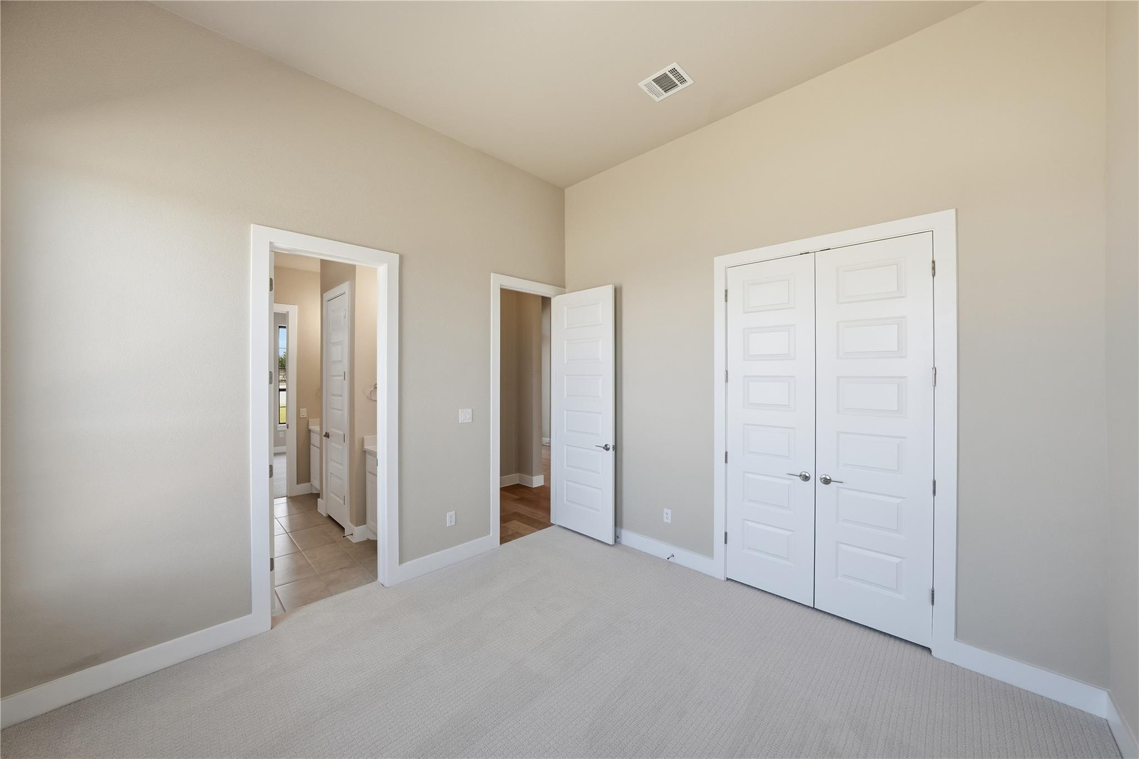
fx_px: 380
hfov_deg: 112.6
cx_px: 570
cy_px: 380
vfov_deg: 90.0
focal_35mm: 12
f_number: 8
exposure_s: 1/250
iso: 500
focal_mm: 12
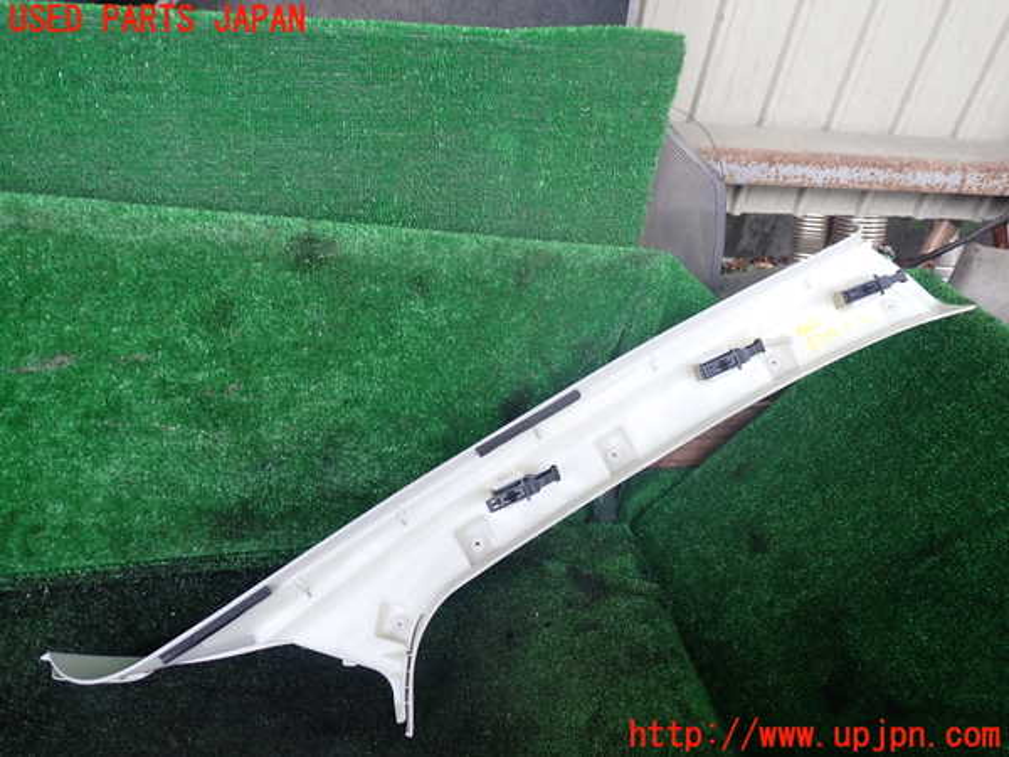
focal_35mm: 30
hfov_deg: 60.0
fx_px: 874
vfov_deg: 46.8
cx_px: 504
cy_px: 378
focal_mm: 5.4
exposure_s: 1/30
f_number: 2.3
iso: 200
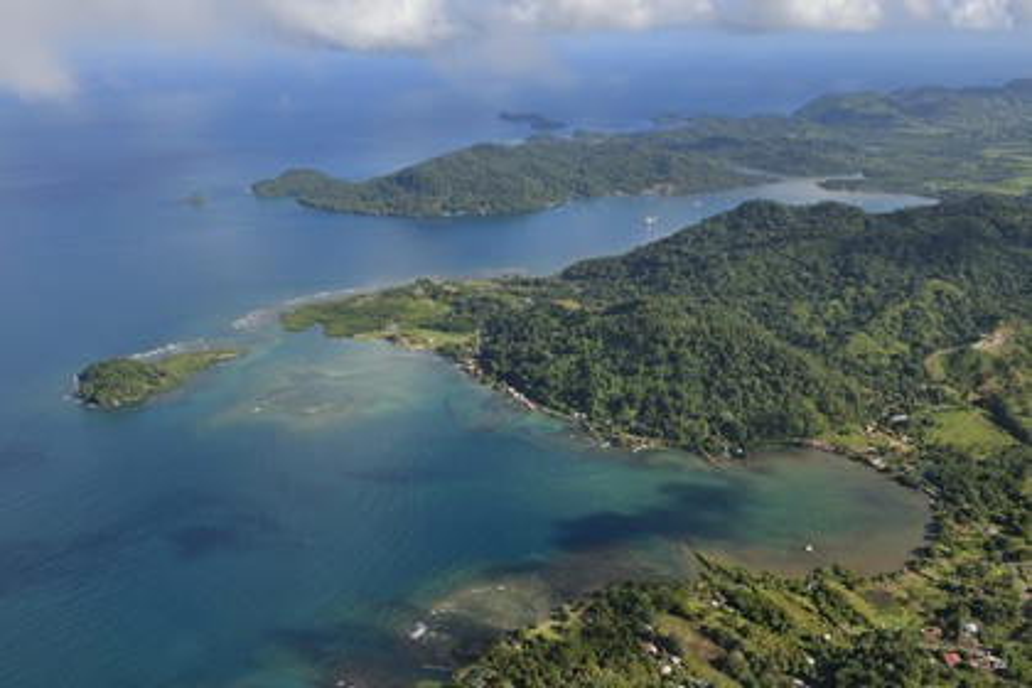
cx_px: 516
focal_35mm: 31
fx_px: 889
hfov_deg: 60.3
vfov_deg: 42.3
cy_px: 344
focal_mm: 31
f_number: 7.1
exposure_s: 1/800
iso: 200
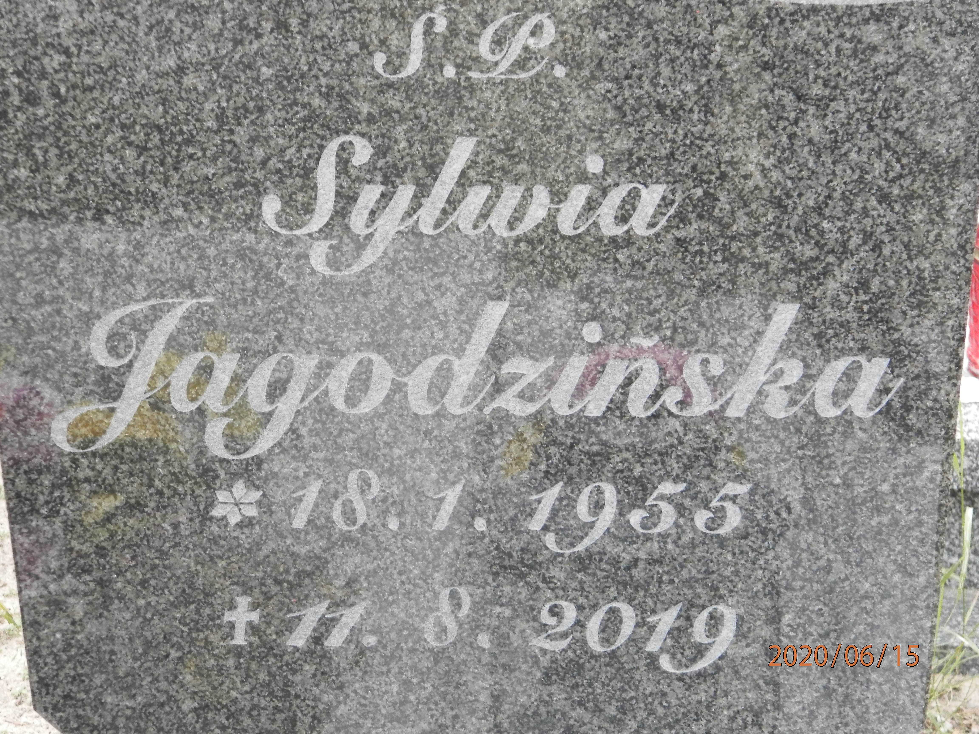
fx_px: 2998
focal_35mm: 106
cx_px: 490
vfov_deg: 14.0
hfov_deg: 18.5
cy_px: 367
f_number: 4.5
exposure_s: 1/160
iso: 160
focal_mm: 19
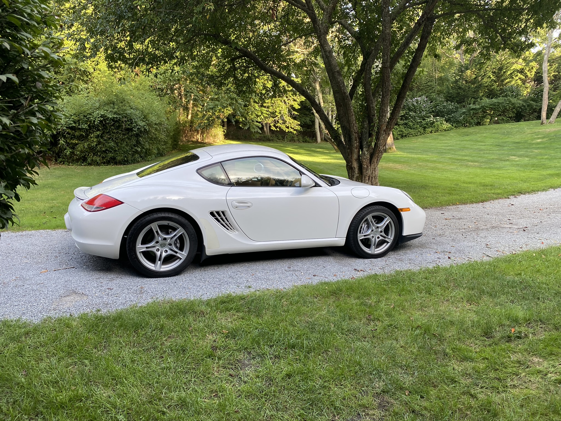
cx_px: 280
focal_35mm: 26
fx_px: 421
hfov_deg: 67.3
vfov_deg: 53.1
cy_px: 210
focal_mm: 4.25
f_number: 1.8
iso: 50
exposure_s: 1/122
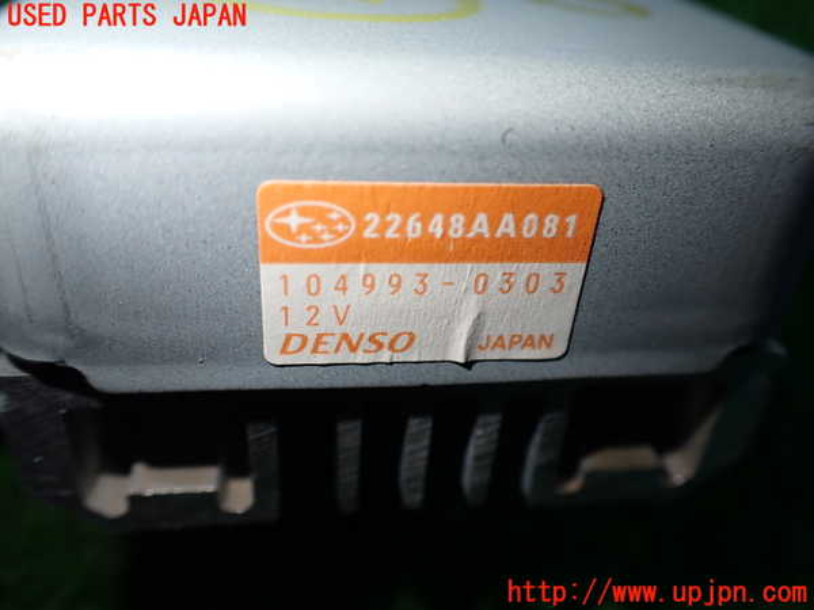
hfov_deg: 60.0
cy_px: 305
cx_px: 407
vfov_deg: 46.8
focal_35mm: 30
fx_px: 705
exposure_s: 1/125
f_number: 2.3
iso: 160
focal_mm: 5.4
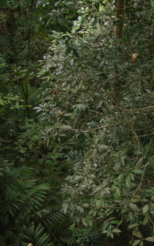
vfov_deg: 40.3
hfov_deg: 24.7
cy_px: 124
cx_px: 152
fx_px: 336
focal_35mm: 50
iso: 100
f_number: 2.6
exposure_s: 1/60
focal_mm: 5.8
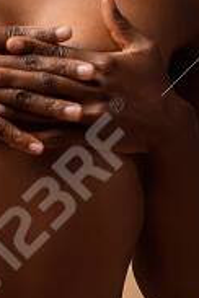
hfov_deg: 1.8
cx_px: -19
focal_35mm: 783
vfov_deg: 2.6
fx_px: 6492
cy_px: 506
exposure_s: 1/200
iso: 100
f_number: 7.1
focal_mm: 110
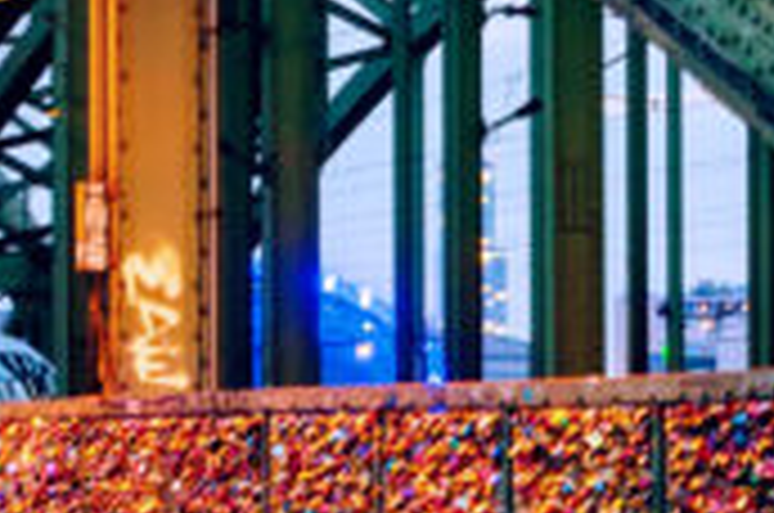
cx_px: 680
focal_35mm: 179
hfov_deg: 11.4
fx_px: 3841
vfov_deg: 7.6
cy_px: 299
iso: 200
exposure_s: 1
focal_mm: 20
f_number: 9
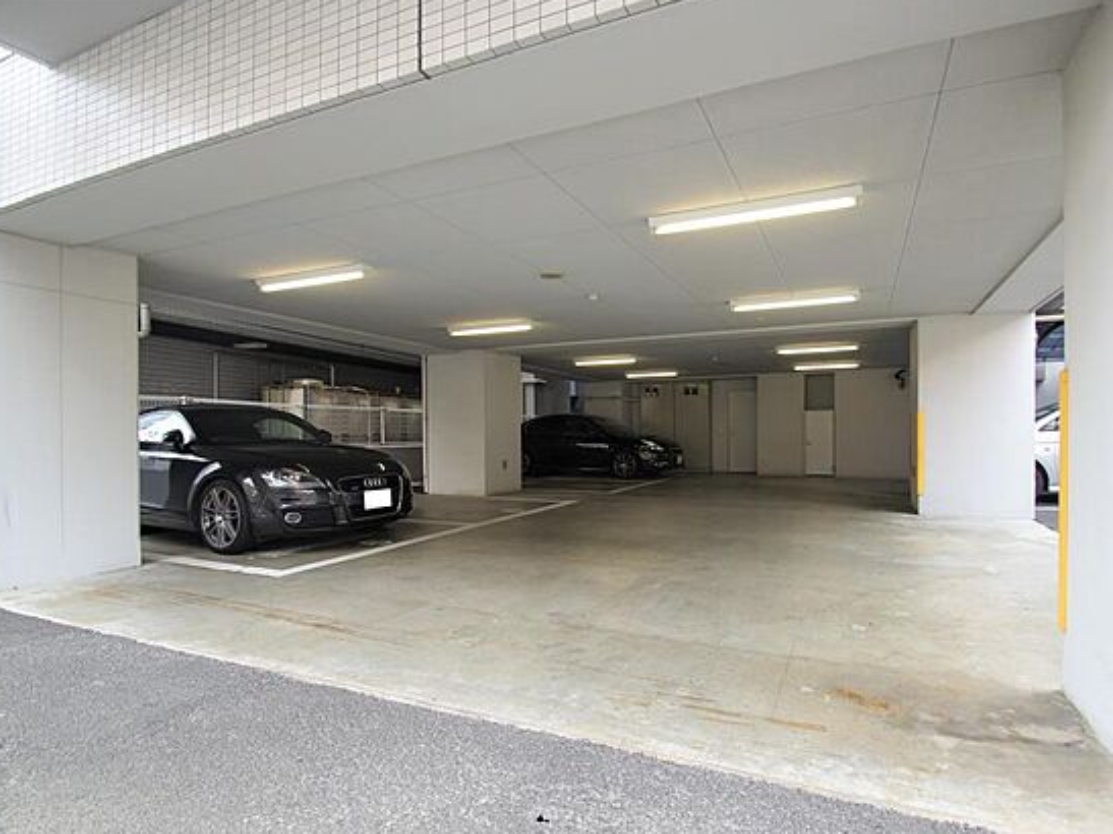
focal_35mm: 19
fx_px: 597
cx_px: 592
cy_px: 423
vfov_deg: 69.9
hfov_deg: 85.9
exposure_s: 1/50
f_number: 4.5
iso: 100
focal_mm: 11
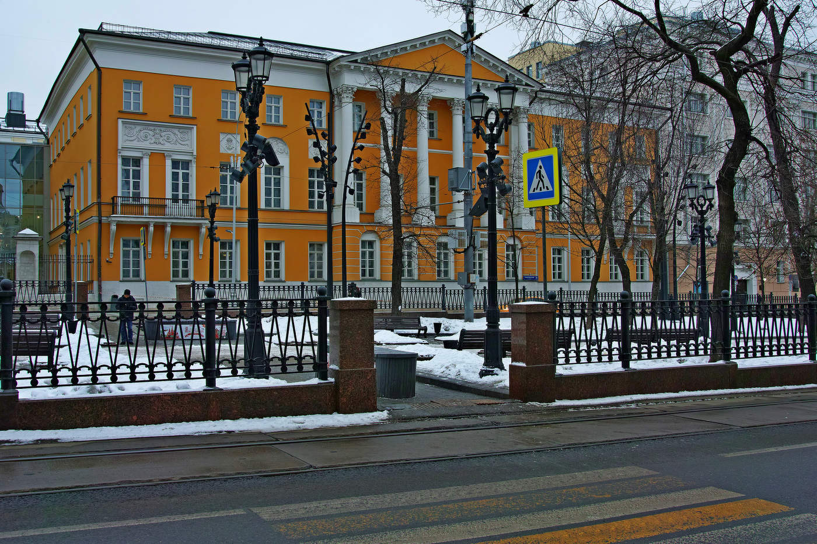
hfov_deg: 51.9
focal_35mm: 37
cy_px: 272
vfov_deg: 35.9
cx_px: 408
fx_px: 840
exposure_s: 1/40
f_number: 8
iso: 125
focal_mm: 28
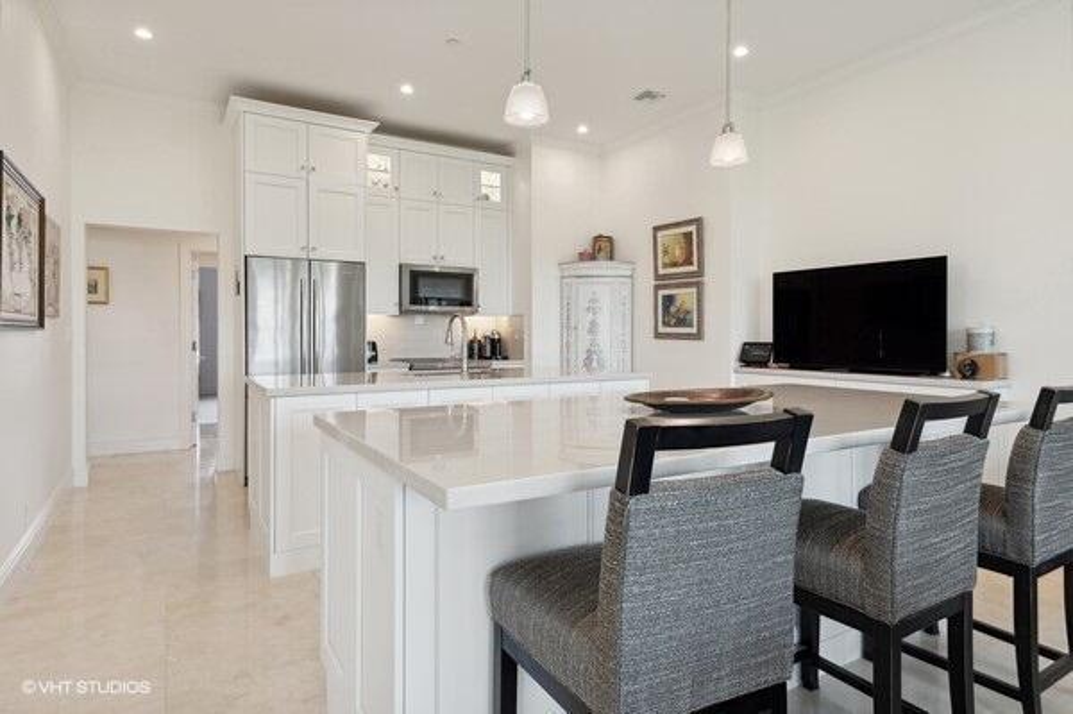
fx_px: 596
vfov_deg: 61.8
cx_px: 536
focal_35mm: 20
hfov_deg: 84.0
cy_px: 357
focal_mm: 20
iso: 100
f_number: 8
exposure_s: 1/8
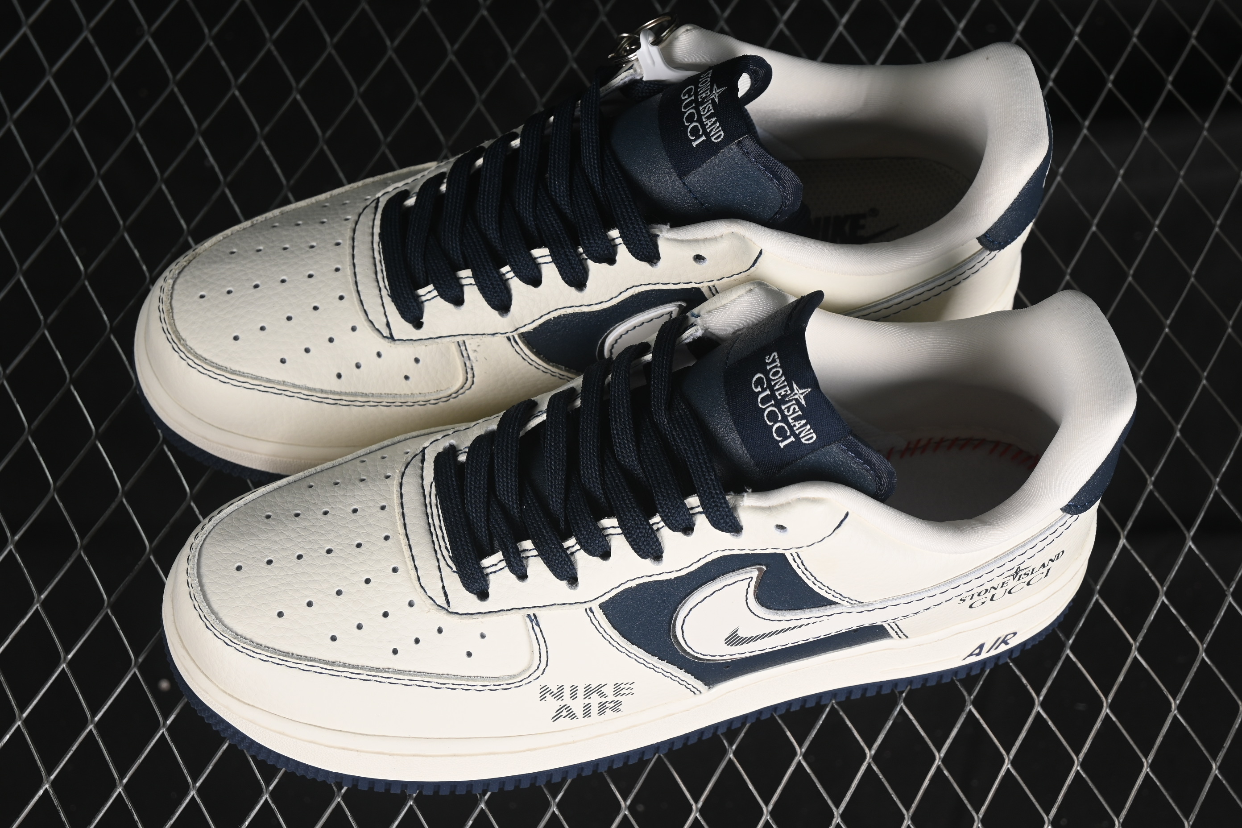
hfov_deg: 27.0
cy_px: 414
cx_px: 621
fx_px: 2587
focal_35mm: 75
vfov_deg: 18.2
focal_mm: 50
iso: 160
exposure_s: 1/80
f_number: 7.1
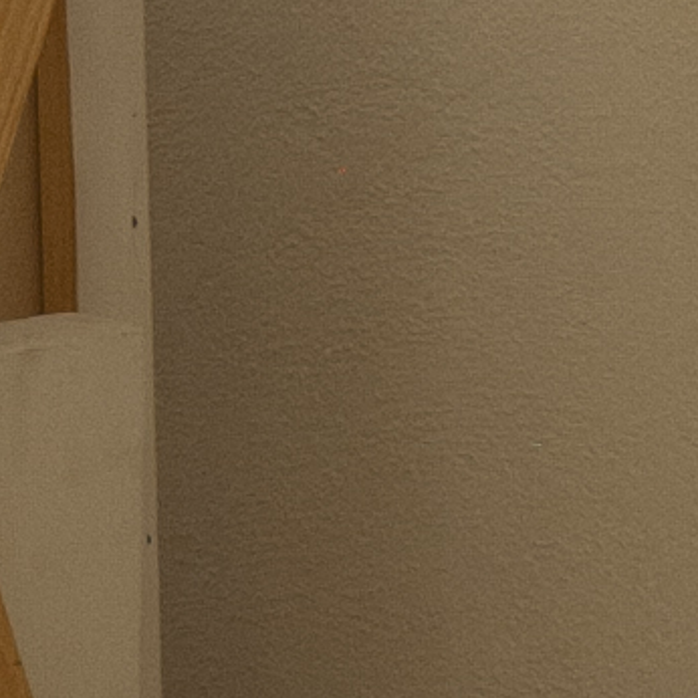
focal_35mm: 553
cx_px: -1007
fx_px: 12616
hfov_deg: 3.1
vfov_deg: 3.2
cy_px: 89
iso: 400
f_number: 4
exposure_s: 1/125
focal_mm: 50
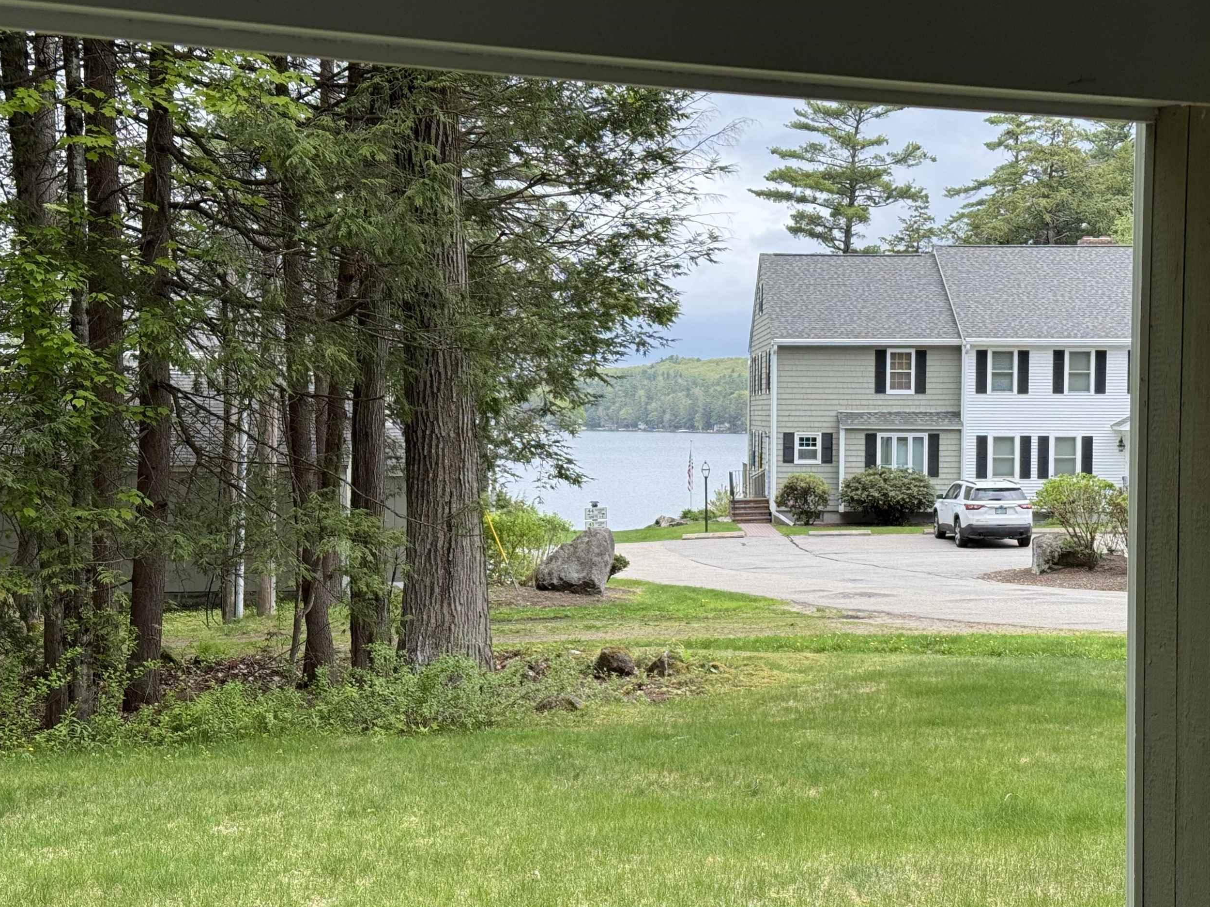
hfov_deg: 32.6
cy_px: 495
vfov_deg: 24.8
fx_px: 2062
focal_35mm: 59
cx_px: 695
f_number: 1.78
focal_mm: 6.76
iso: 64
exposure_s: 1/1116
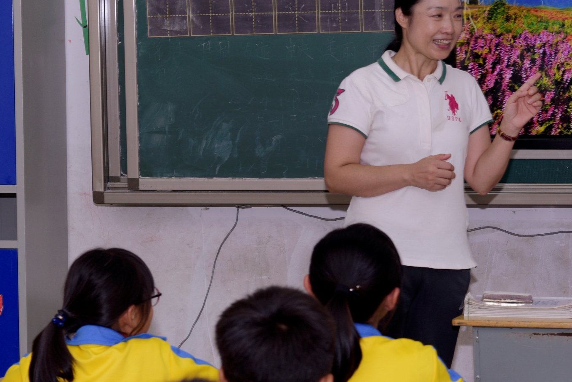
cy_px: 234
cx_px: 613
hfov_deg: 15.4
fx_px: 2066
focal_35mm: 130
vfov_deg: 10.6
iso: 100
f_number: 6.3
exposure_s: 1/50
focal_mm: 60
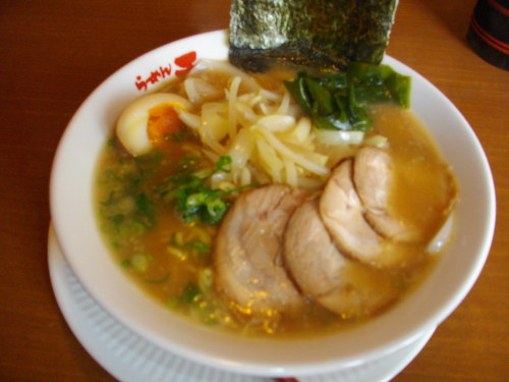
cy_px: 191
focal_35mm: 31
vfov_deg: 45.4
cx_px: 254
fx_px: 456
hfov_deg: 58.4
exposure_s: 1/100
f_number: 2.9
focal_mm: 5.7
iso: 200
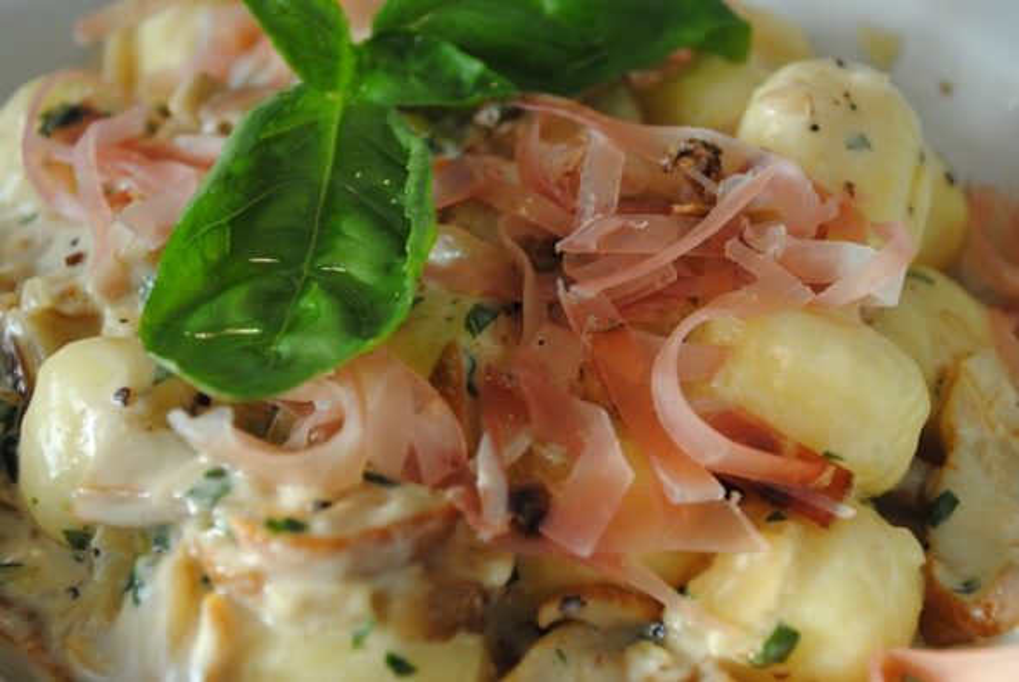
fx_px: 1530
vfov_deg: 25.1
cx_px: 510
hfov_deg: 36.8
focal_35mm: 54
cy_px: 341
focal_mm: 36
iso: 400
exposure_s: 1/40
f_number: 5
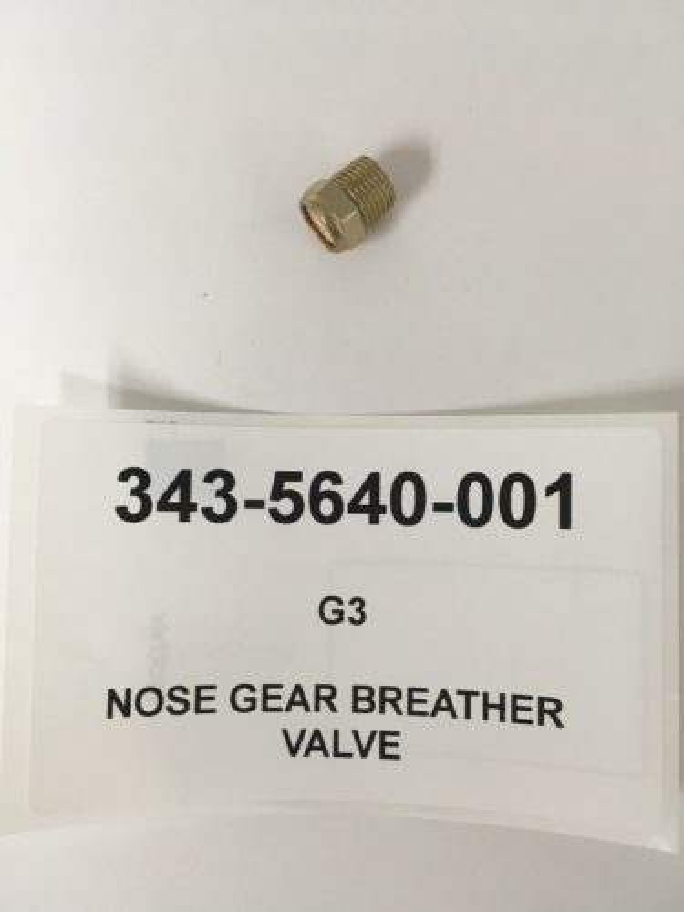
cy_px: 456
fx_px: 764
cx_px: 342
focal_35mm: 29
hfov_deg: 48.2
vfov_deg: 61.7
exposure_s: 1/30
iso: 64
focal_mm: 4.15
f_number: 2.2
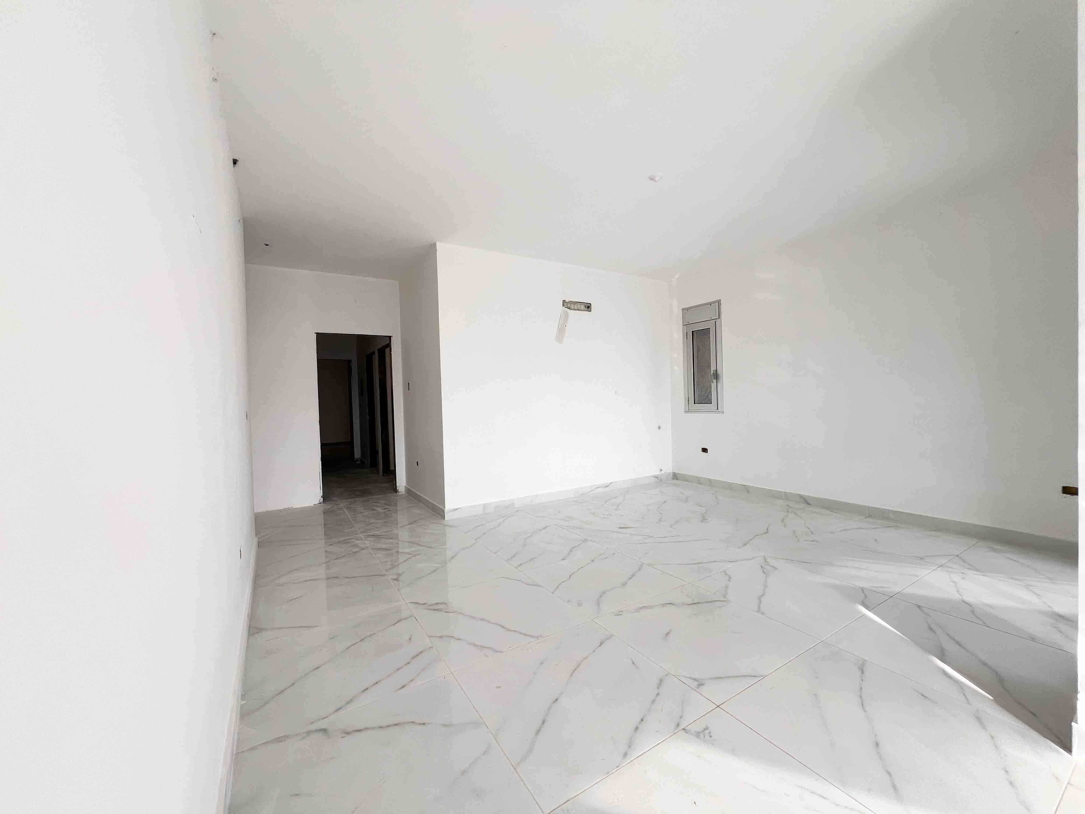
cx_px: 542
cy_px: 407
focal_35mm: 13
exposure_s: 1/134
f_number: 1.8
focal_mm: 1.57
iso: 32
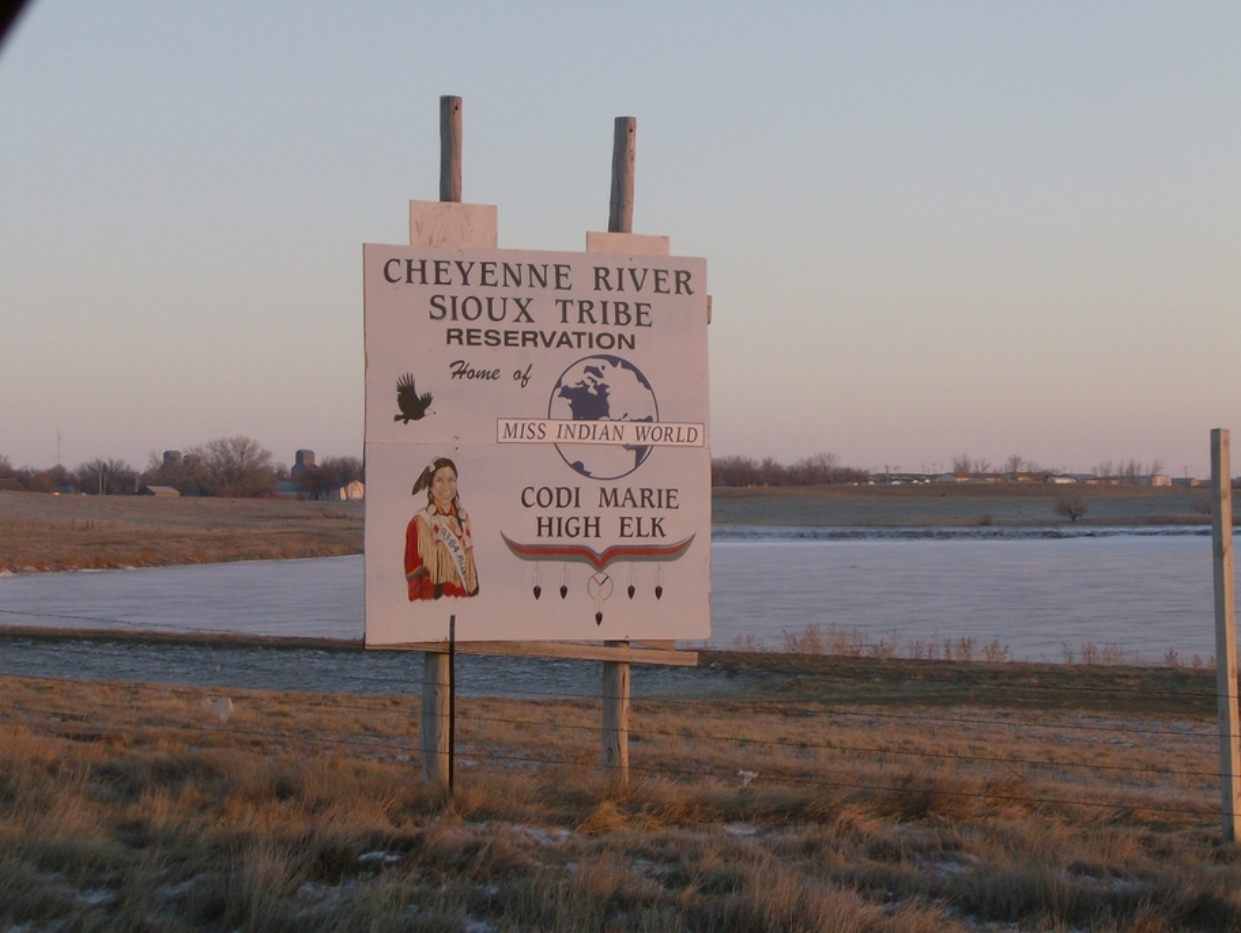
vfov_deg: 13.7
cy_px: 466
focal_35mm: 108
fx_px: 3876
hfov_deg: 18.2
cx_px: 620
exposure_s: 1/143
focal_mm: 18
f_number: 4.8
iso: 100
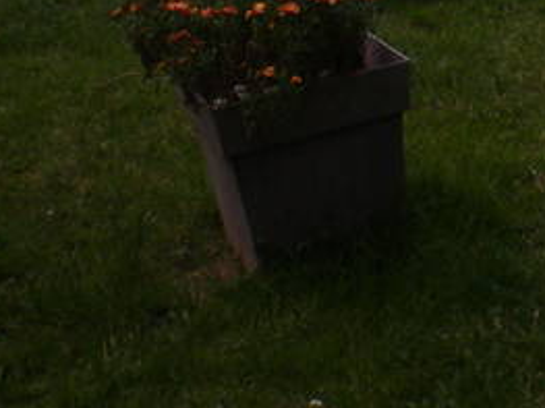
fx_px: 1700
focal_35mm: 108
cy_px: -172
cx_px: 429
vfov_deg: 13.1
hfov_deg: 18.1
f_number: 4.6
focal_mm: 6.3
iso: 100
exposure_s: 1/800
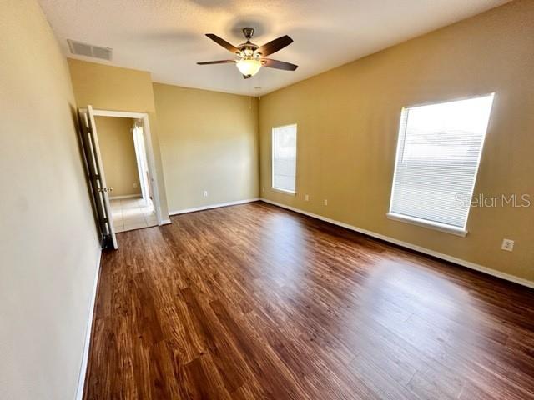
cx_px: 267
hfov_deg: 102.1
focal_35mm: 14
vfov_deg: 85.7
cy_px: 200
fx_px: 216
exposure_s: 1/120
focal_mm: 2.22
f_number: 2.2
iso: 200
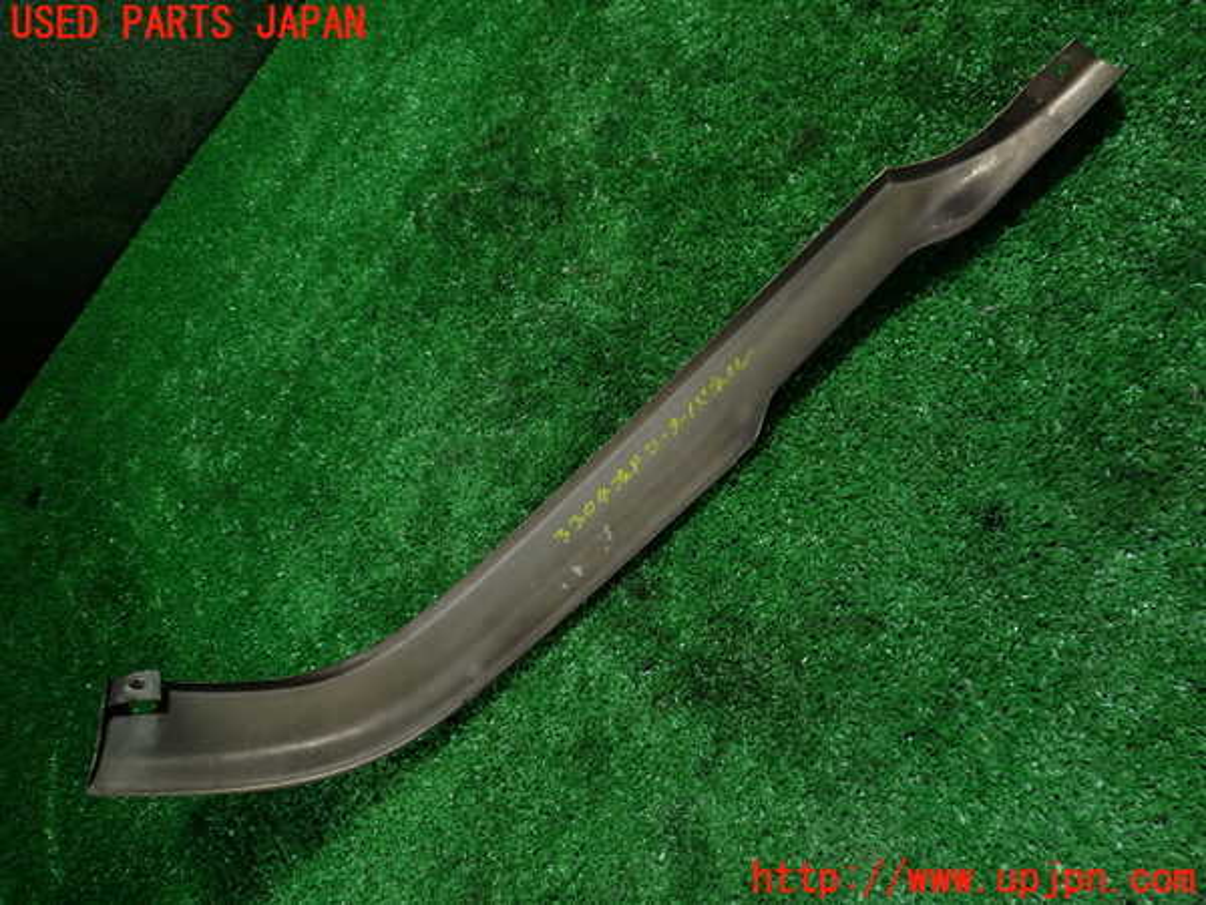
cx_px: 603
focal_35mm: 30
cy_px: 452
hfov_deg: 60.0
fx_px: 1045
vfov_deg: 46.8
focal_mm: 5.4
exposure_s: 1/50
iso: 200
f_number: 2.3
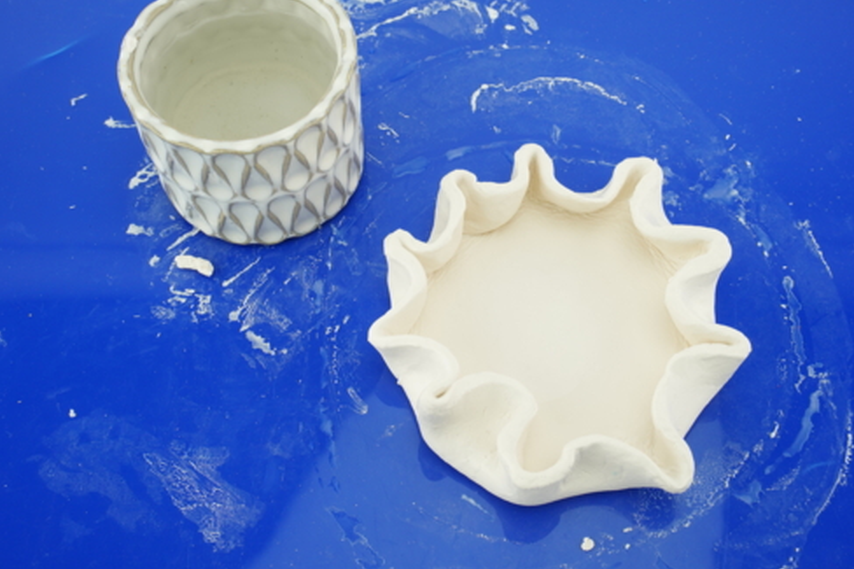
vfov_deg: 31.2
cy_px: 279
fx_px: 1020
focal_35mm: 43
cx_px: 430
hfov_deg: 45.4
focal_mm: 28
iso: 400
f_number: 11
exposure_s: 1/60
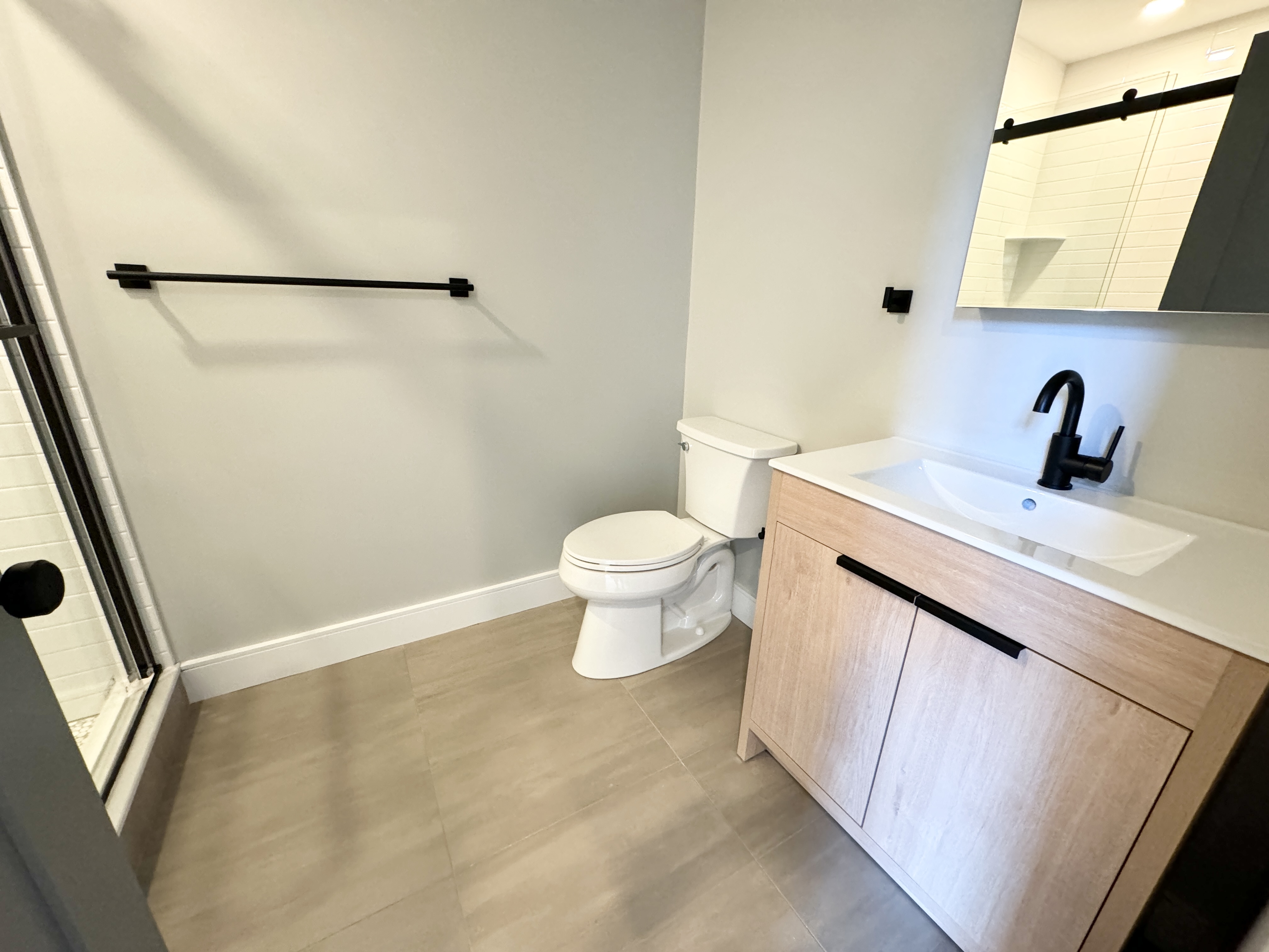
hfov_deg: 102.1
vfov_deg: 85.7
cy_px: 476
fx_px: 513
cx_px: 634
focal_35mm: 14
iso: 320
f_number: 2.2
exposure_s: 1/60
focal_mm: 2.22
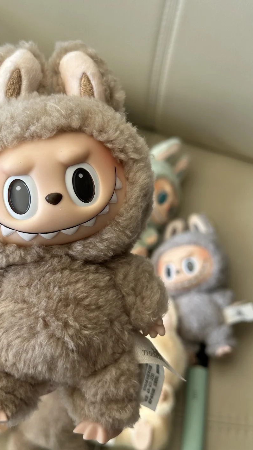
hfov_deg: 22.6
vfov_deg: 39.2
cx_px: 98
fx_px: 632
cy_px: 223
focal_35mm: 53
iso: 50
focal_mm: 6.86
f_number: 1.78
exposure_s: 1/164
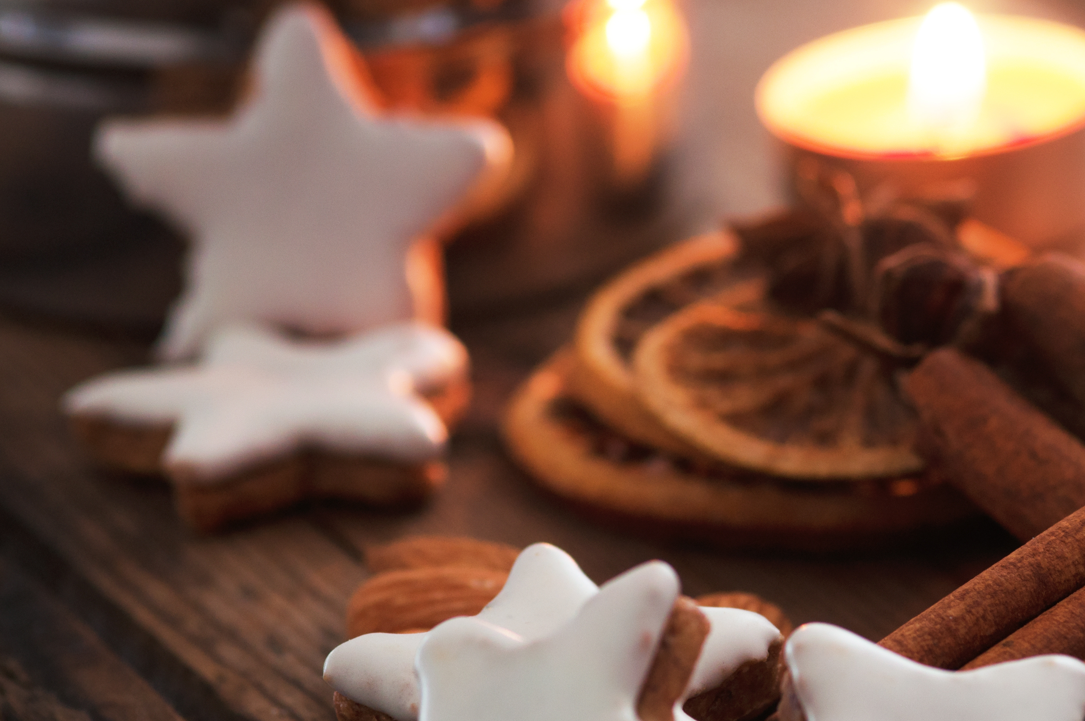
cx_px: 714
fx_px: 6855
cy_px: 437
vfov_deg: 6.0
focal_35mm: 228
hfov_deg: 9.0
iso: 100
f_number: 4.5
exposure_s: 3
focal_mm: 105
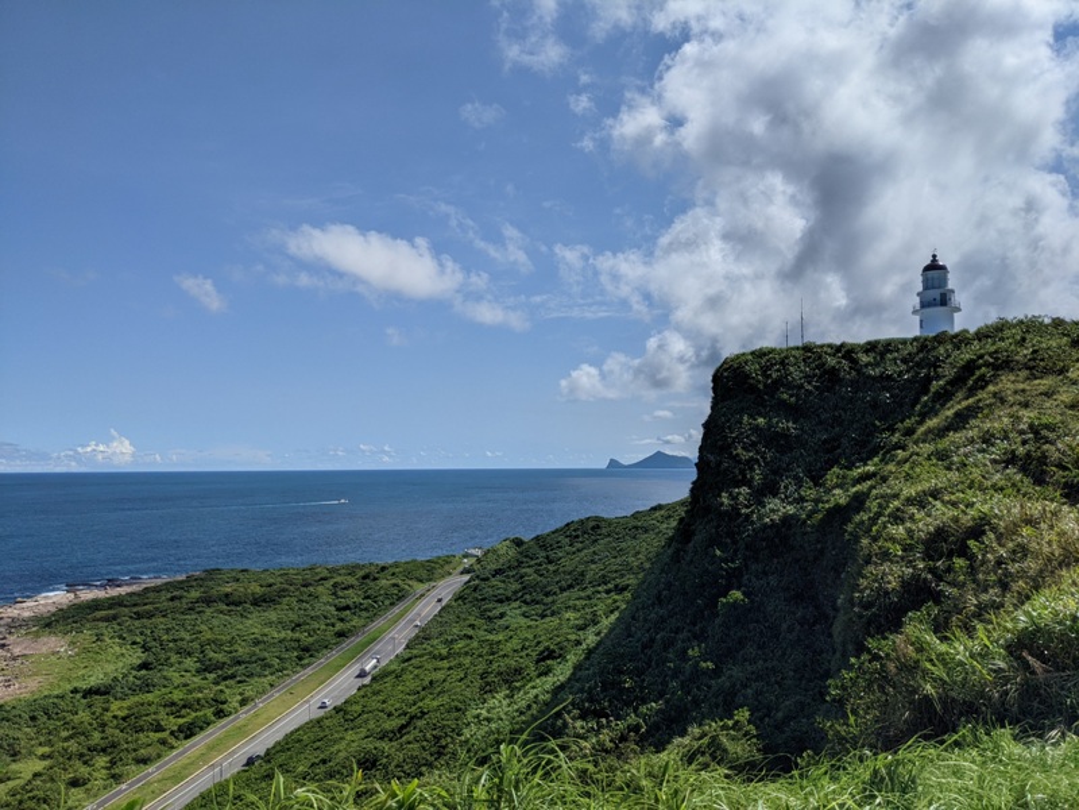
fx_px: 842
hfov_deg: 65.3
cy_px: 405
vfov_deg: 51.4
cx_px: 540
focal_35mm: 27
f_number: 1.73
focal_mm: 4.38
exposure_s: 1/11765
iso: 63
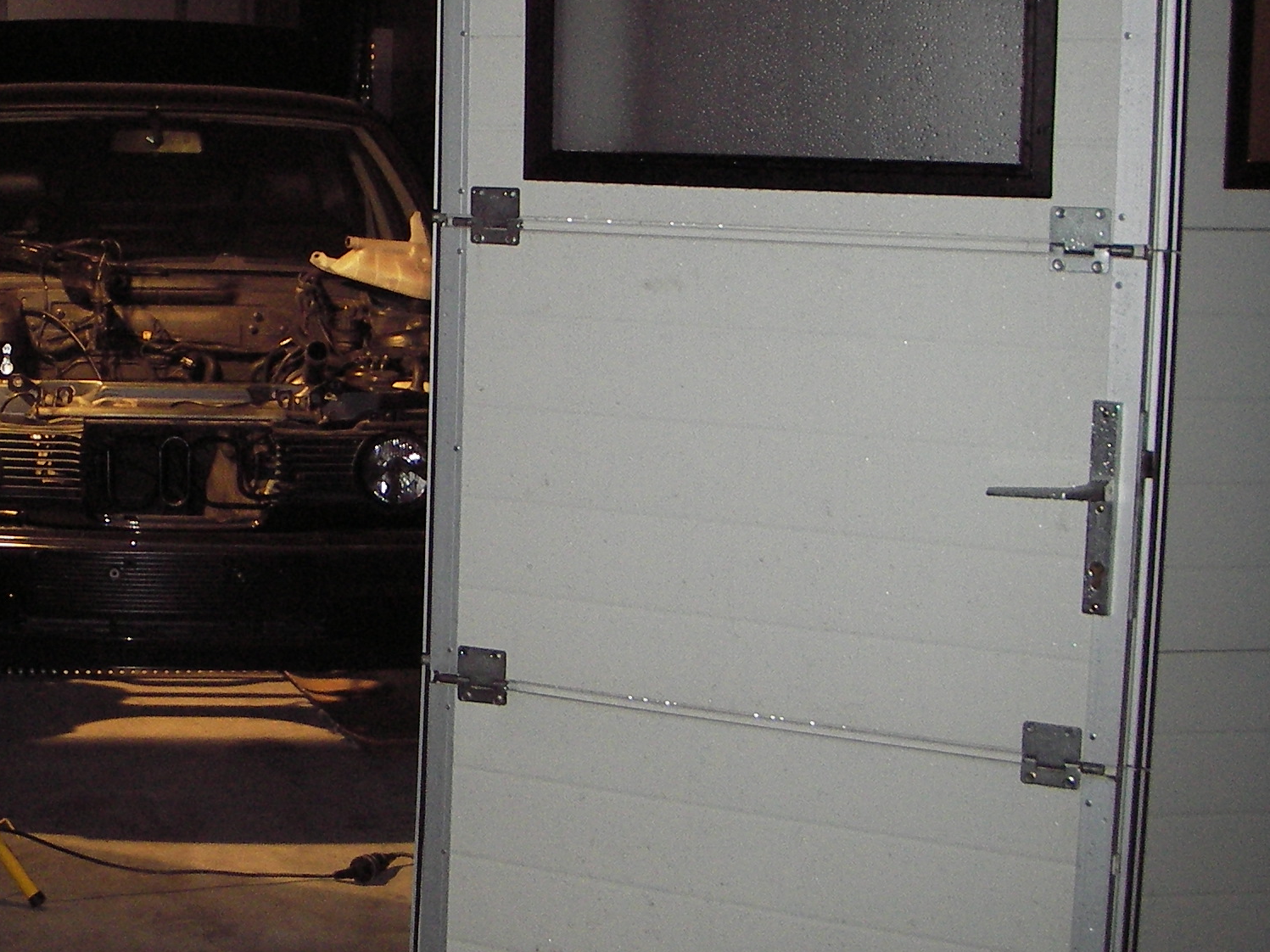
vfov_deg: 22.5
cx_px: 187
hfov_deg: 28.9
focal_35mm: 65
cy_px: 338
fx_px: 2384
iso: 125
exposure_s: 1/30
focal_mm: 6.3
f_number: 3.3
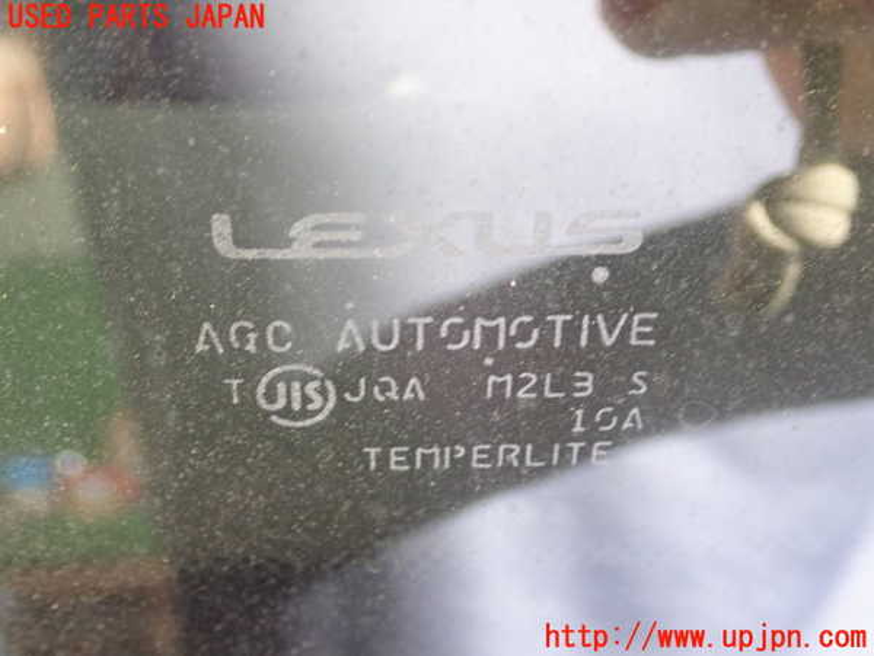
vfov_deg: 31.5
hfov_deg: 41.2
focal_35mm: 46
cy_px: 328
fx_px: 1161
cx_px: 437
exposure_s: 1/20
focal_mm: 8.41
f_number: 3.1
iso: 800
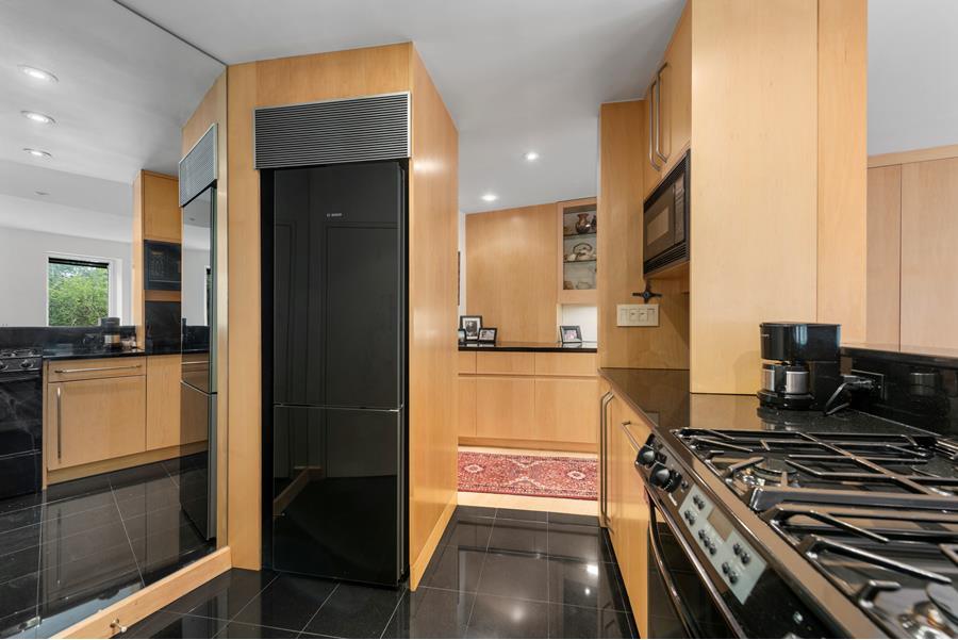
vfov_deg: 81.3
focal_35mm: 14
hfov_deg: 104.2
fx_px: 373
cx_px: 479
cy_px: 320
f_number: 8
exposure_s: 1/1.25
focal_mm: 14
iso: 200
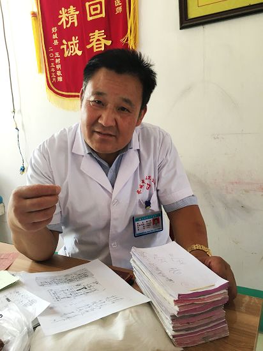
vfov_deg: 61.7
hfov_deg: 48.2
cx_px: 132
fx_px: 294
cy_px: 176
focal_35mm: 29
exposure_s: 1/33
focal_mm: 4.15
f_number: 2.2
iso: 100
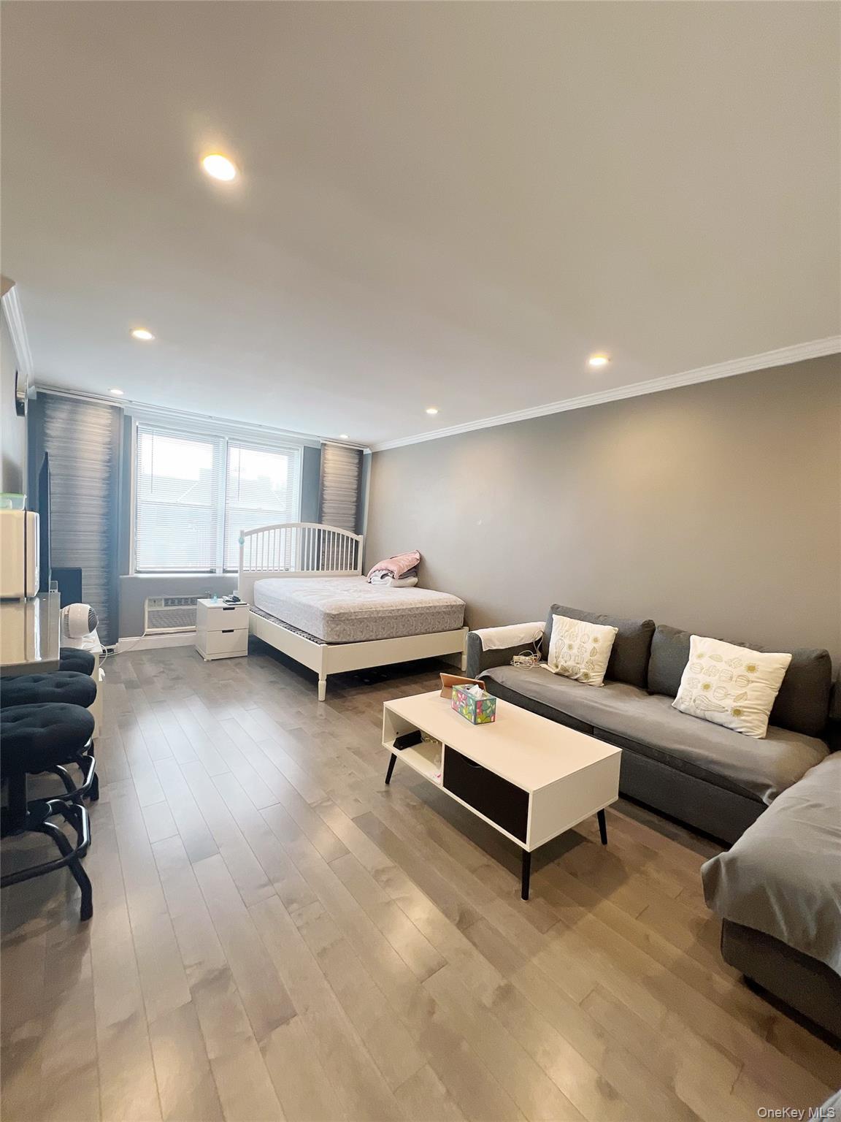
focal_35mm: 13
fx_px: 421
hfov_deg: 89.9
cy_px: 561
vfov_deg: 106.2
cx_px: 420
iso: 125
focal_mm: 1.57
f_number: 1.8
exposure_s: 1/100
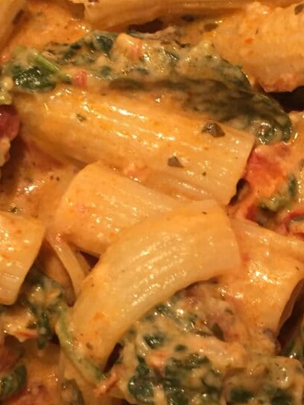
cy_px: 236
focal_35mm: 80
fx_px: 937
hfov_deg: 18.4
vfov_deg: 24.4
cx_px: 199
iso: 100
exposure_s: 1/30
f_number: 2.2
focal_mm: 4.15
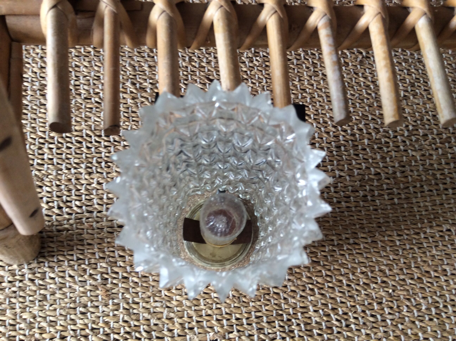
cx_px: 228
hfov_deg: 56.9
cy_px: 170
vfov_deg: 44.1
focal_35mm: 32
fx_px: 421
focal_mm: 3.3
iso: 50
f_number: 2.4
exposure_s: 1/25
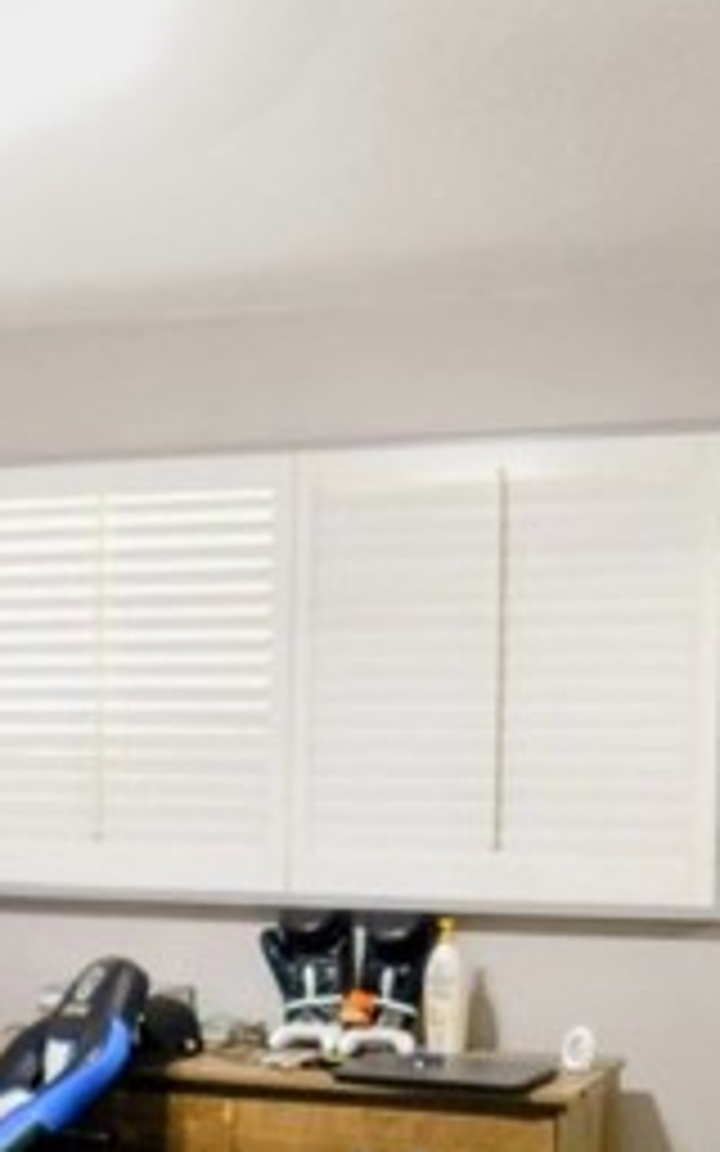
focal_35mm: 61
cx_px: 279
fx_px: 1915
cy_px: 918
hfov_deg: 21.3
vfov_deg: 32.6
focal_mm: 4
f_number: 3
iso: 400
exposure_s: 1/8
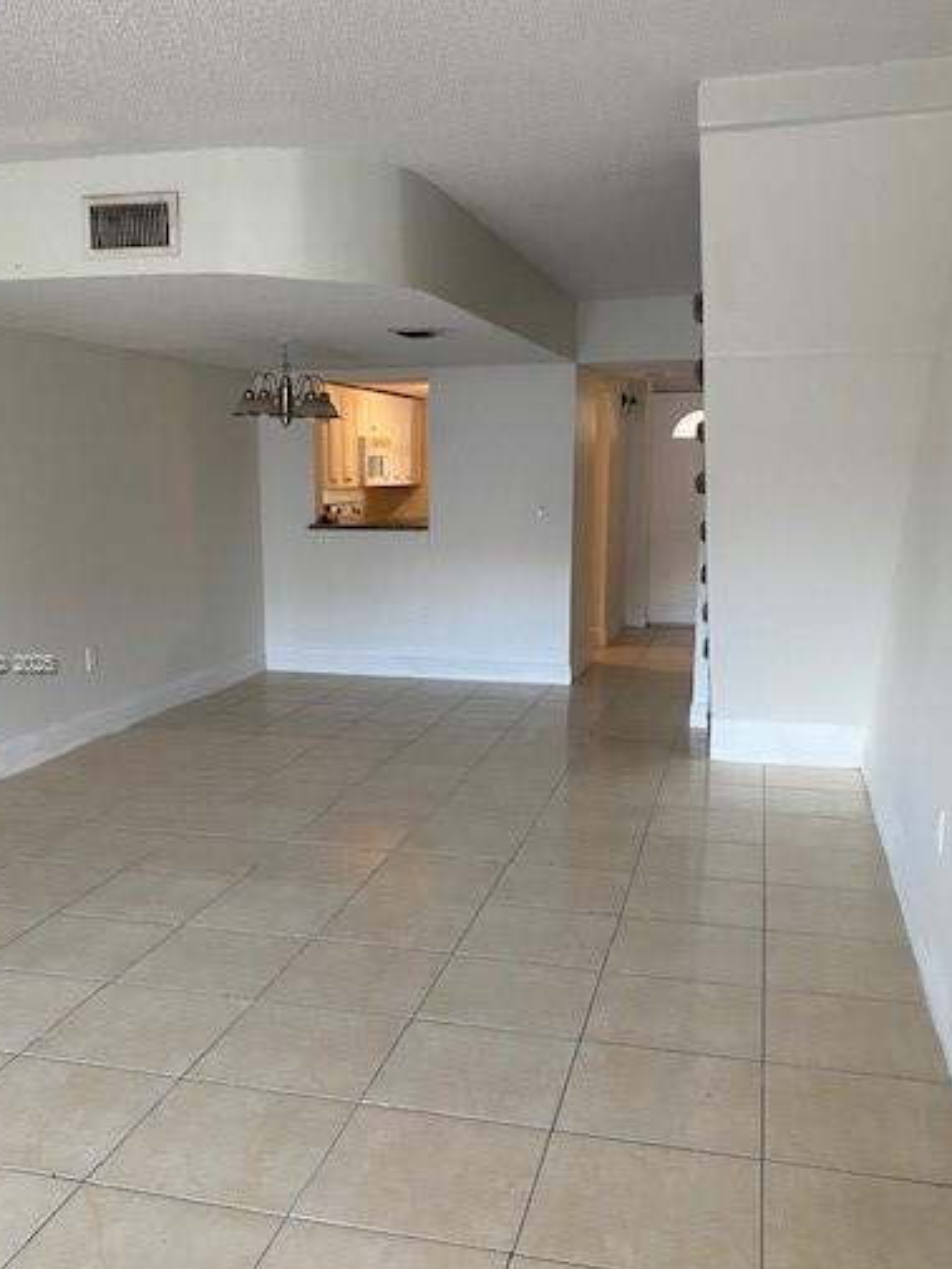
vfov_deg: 55.3
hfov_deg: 42.8
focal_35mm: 33
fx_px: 1210
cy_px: 665
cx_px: 408
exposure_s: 1/80
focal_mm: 4.25
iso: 125
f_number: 1.8
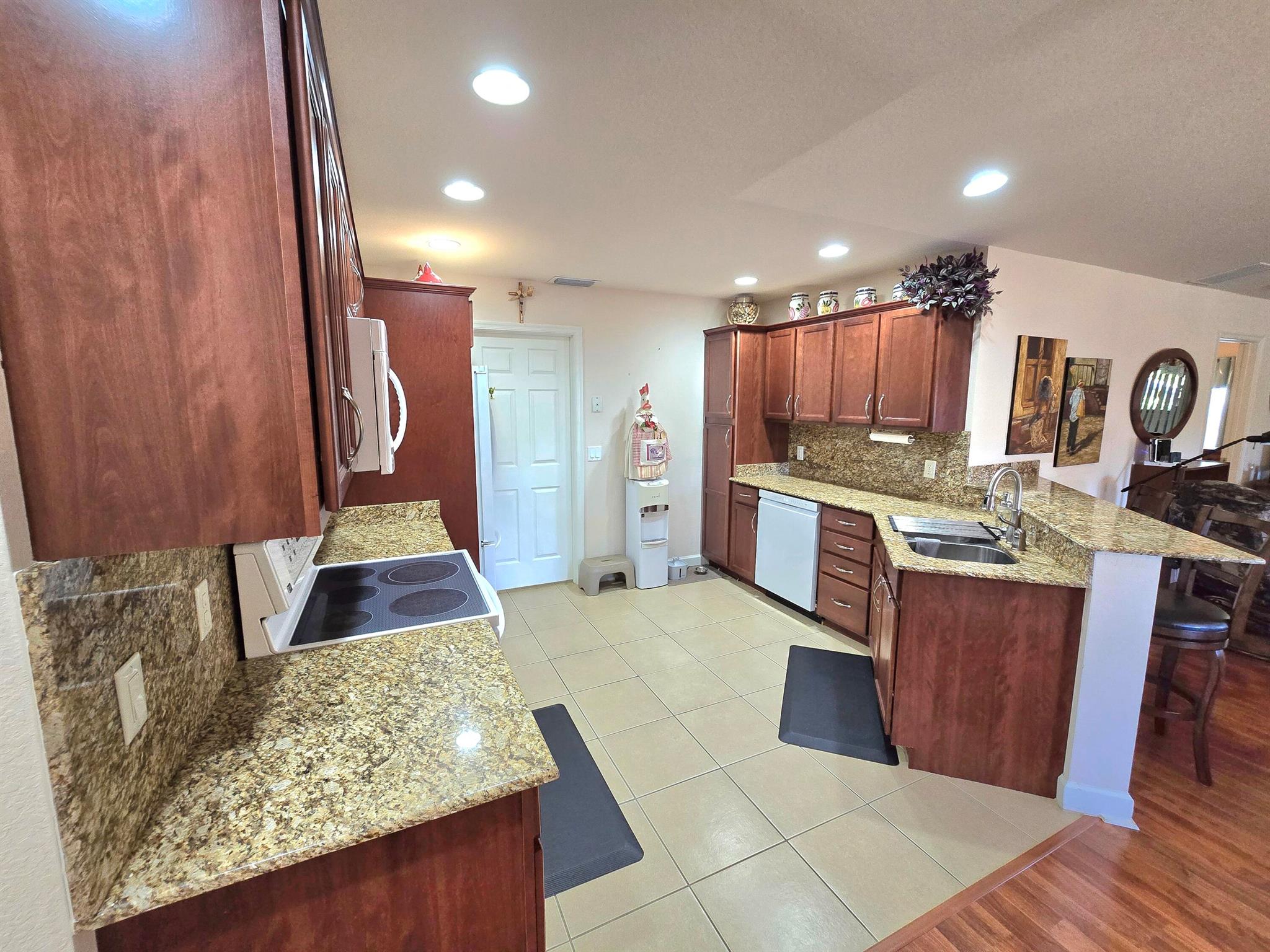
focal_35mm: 13
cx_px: 635
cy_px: 476
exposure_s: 1/60.2
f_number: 2.2
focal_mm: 2.2
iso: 320
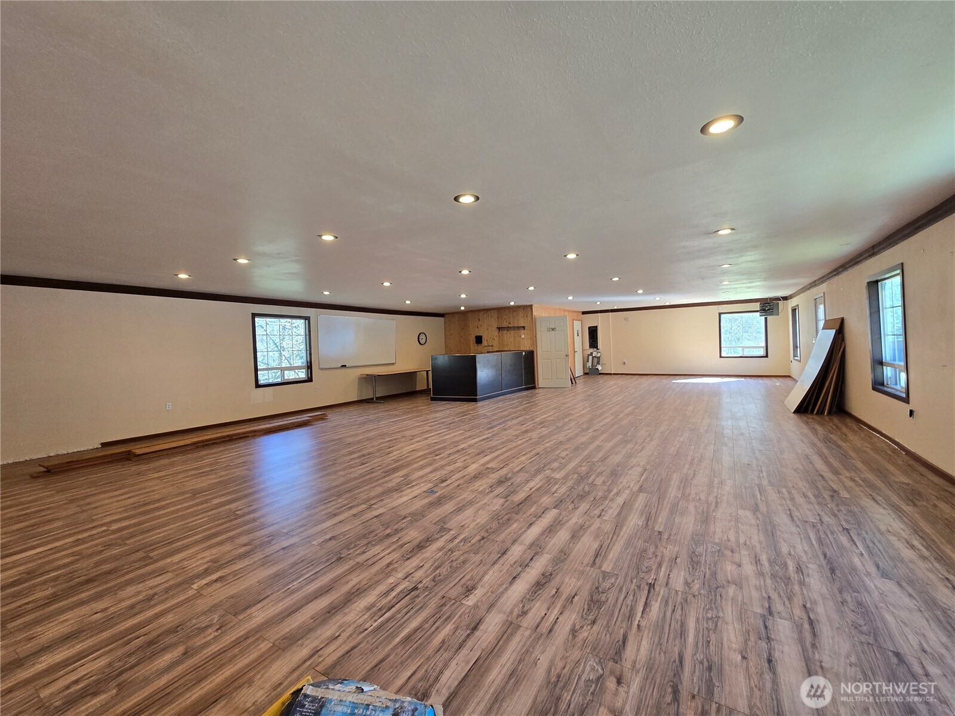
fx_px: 359
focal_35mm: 13
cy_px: 358
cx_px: 478
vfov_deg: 89.9
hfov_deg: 106.2
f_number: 2.2
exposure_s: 1/60
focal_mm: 2.2
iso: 100
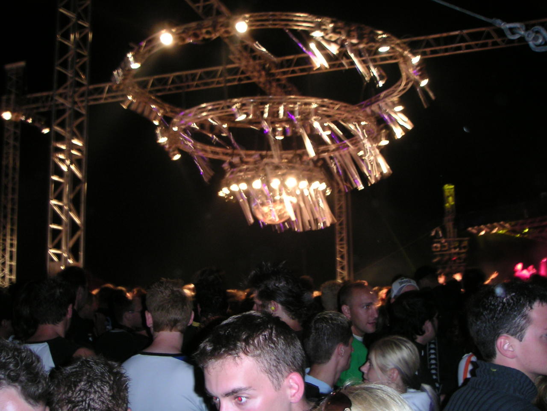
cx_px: 274
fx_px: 600
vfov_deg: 37.7
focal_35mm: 38
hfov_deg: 49.0
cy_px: 206
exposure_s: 1
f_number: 2.8
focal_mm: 6
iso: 100
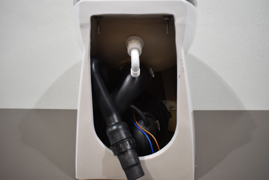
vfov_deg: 41.7
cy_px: 90
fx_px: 235
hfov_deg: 59.5
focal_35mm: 32
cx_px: 134
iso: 800
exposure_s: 1/250
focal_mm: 21
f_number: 3.8
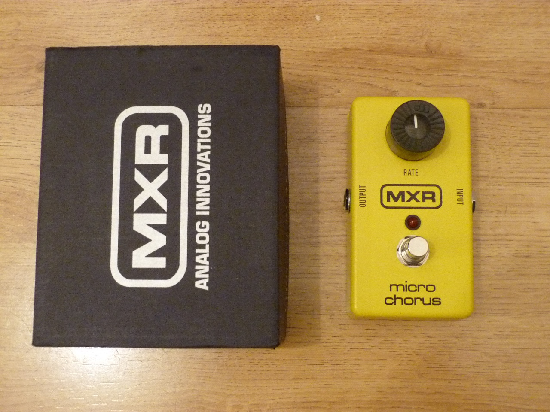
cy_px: 206
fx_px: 794
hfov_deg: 38.2
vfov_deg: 29.1
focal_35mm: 50
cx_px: 275
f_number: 3.2
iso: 800
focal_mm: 9
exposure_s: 1/15
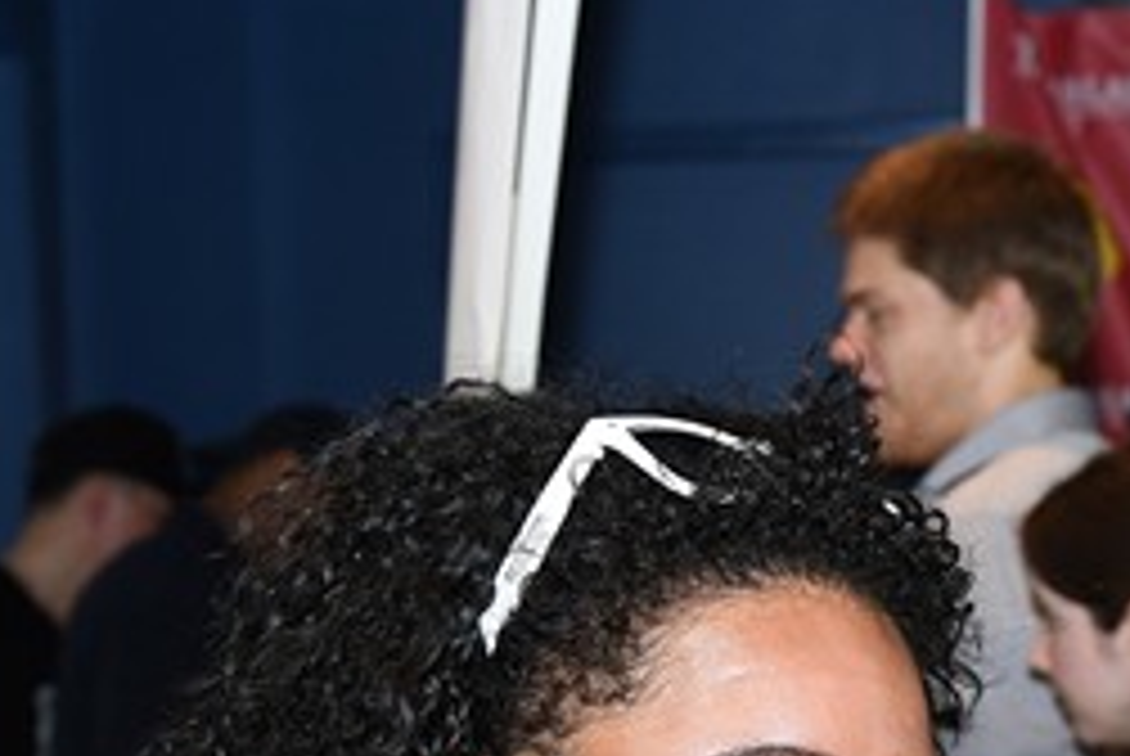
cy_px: 772
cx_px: 1080
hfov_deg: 19.0
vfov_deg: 12.9
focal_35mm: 105
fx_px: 3300
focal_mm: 32
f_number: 4
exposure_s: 1/100
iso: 1000
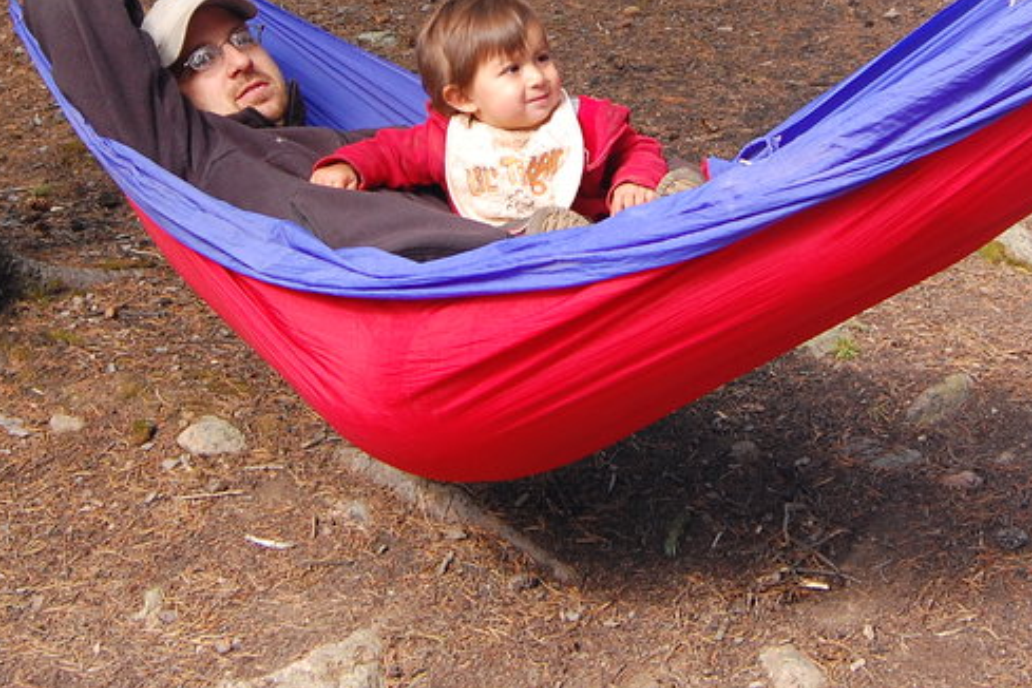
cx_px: 515
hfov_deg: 29.2
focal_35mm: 69
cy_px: 104
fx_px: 1978
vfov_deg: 19.5
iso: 400
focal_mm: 22
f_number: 6.3
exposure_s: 1/160
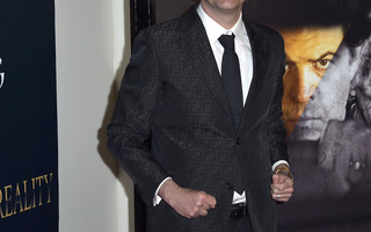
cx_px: 247
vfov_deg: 15.7
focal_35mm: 83
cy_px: 82
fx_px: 839
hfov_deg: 24.8
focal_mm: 58
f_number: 6.3
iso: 400
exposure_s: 1/250
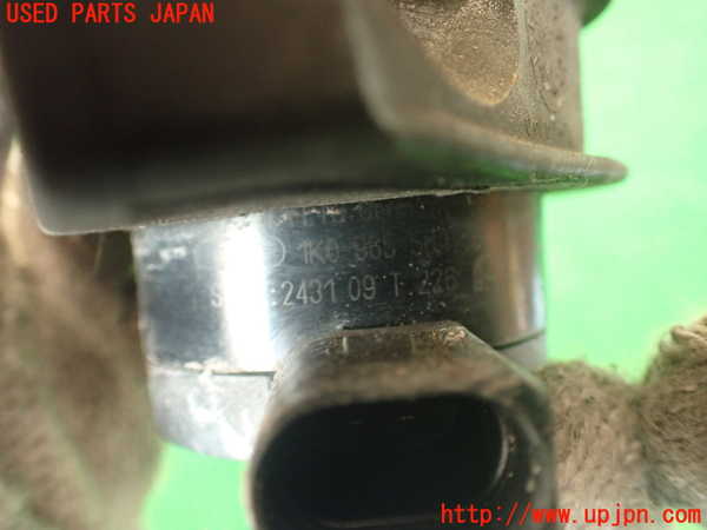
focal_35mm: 32
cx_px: 354
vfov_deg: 44.2
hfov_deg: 56.8
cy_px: 265
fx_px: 654
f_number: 2.4
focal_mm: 5.79
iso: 640
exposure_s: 1/30
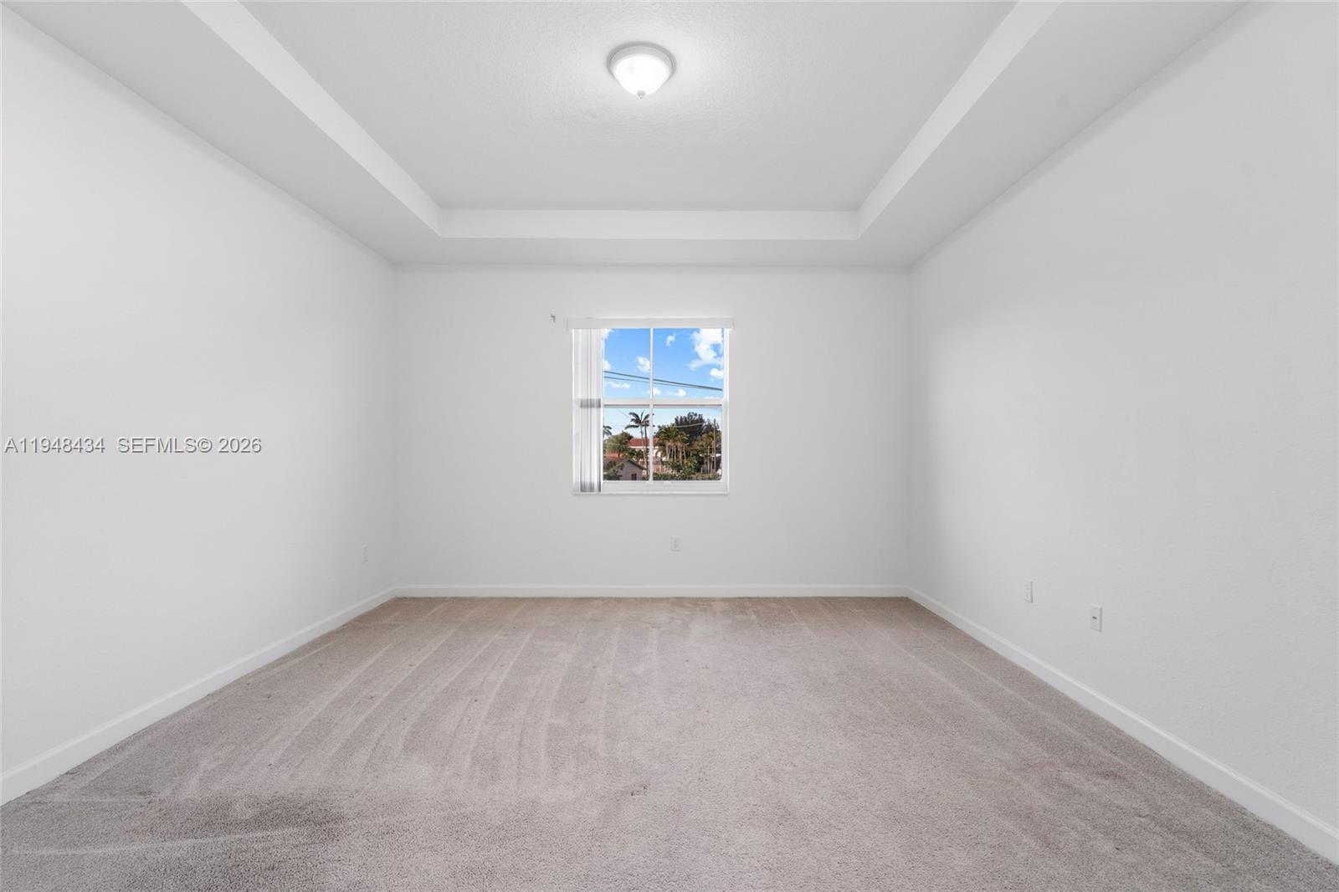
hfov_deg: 95.0
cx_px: 670
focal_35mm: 16
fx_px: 614
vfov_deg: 72.0
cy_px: 446
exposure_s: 1/8
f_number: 9
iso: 250
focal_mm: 16.5
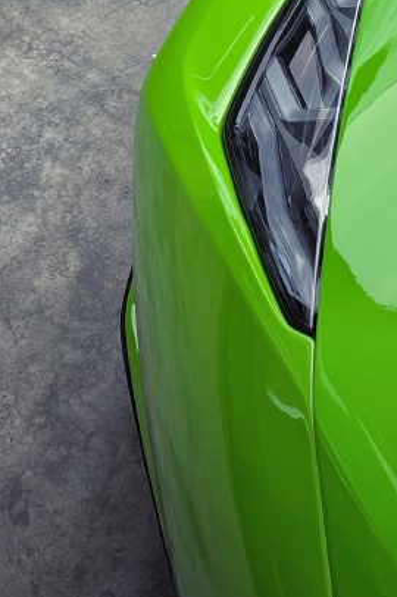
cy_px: -228
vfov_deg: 22.1
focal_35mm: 80
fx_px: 1325
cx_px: 260
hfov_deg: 17.0
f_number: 1.6
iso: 32
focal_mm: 4.2
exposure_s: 1/244
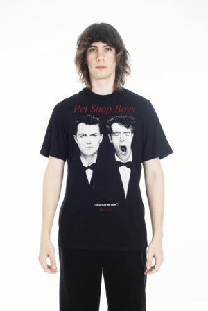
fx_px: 433
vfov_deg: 39.6
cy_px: 156
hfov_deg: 27.0
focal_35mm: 50
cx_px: 104
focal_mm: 50
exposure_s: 1/125
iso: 100
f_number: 8
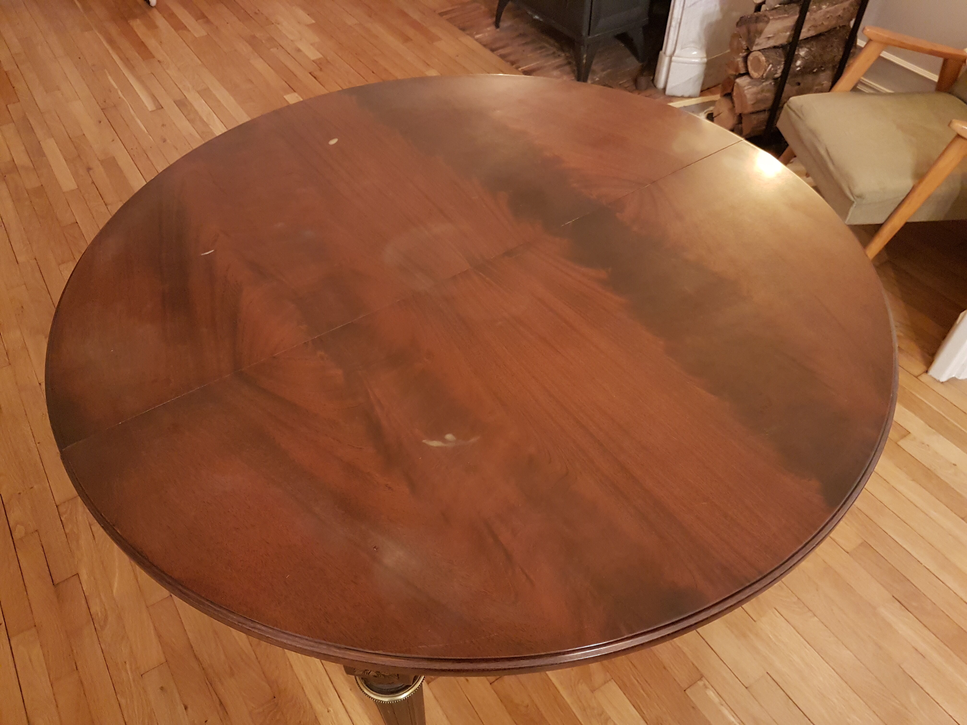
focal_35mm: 26
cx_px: 484
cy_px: 362
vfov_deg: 53.1
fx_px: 726
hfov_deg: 67.3
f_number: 1.7
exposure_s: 1/10
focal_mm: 4.2
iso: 250
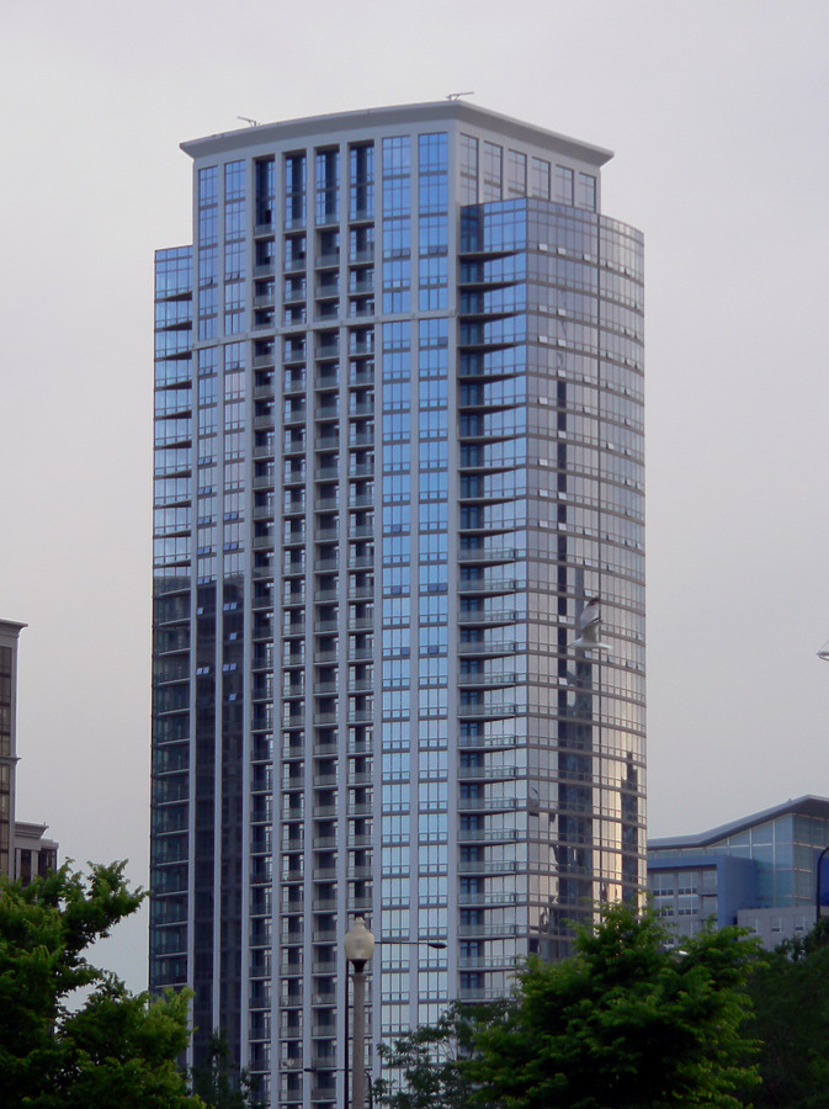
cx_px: 414
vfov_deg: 12.0
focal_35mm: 165
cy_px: 554
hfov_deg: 9.0
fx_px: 5279
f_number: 4
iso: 80
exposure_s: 1/250
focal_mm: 27.4
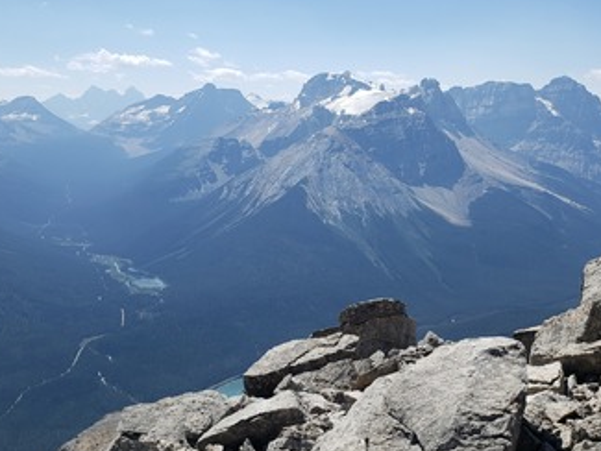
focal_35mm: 40
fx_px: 695
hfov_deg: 46.0
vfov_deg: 35.8
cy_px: 171
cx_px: 405
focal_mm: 4.3
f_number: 2.4
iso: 50
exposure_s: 1/1712
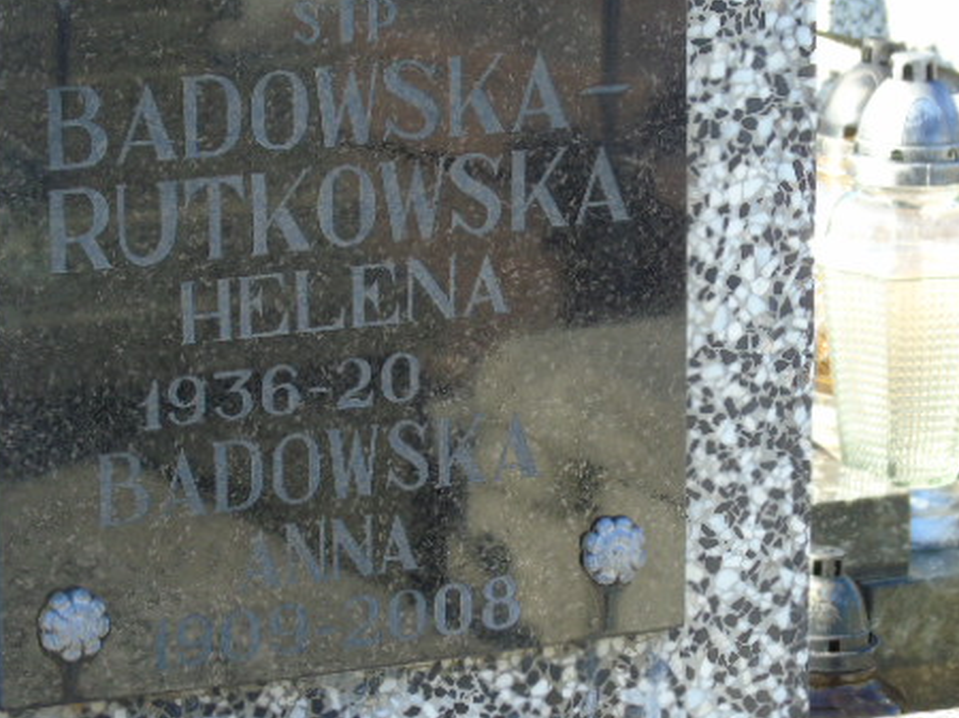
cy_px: 277
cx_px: 384
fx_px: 5593
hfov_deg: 9.8
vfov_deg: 7.3
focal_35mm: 202
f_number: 4.7
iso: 100
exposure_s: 1/125
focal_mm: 25
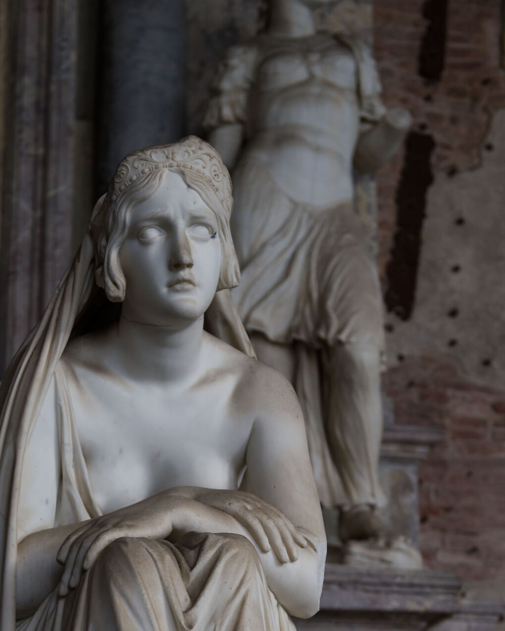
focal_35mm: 85
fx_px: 1589
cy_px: 534
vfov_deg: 22.1
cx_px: 150
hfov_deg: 18.0
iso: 1000
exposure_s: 1/250
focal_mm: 48
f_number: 3.5
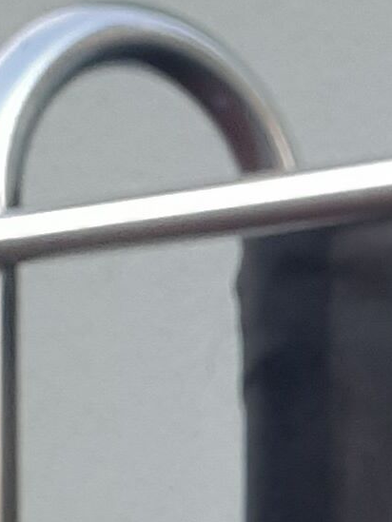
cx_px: 839
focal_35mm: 203
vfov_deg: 8.9
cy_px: 1193
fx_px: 3064
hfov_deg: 7.0
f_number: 1.9
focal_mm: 3.6
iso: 40
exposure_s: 1/50
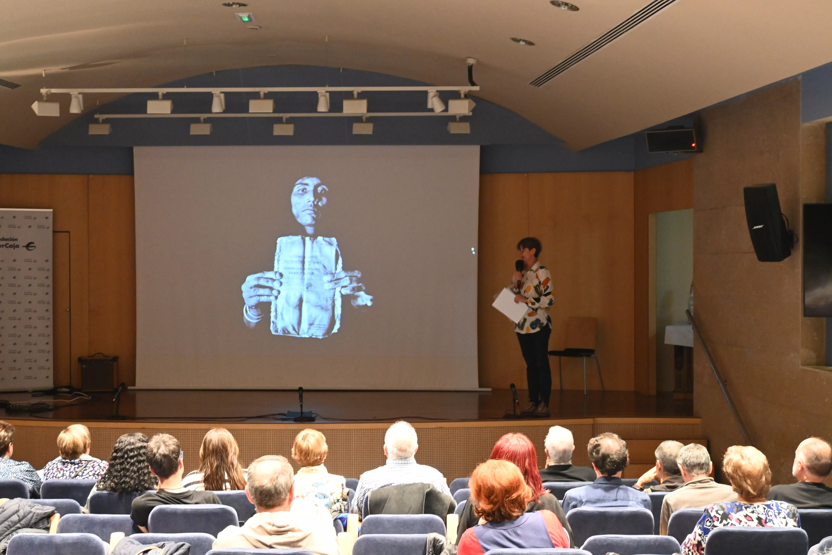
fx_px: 1283
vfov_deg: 24.4
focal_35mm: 56
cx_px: 416
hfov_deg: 35.9
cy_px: 278
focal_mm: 37
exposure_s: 1/10
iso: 3200
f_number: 5.3
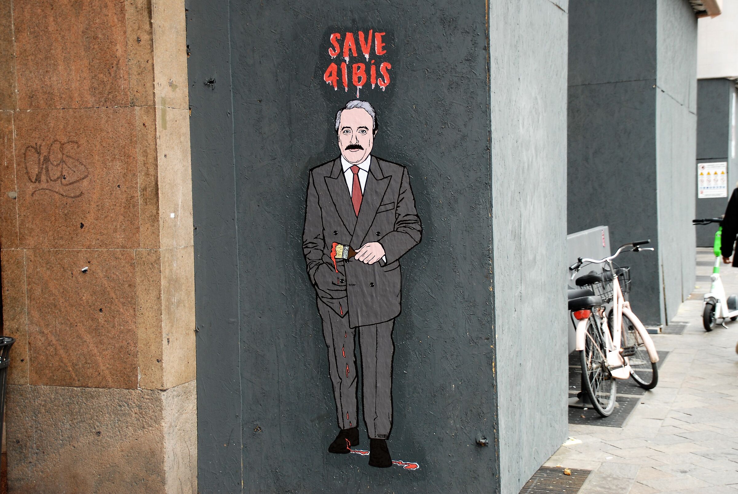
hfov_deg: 35.0
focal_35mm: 57
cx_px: 369
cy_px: 247
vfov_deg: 23.8
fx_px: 1170
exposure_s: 1/45
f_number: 4.5
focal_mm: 38
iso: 200
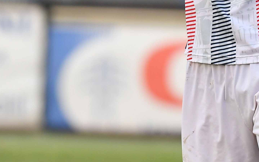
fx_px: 9162
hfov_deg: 1.6
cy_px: 27
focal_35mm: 1298
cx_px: 225
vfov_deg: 1.0
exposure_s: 1/1250
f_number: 4
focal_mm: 220
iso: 800
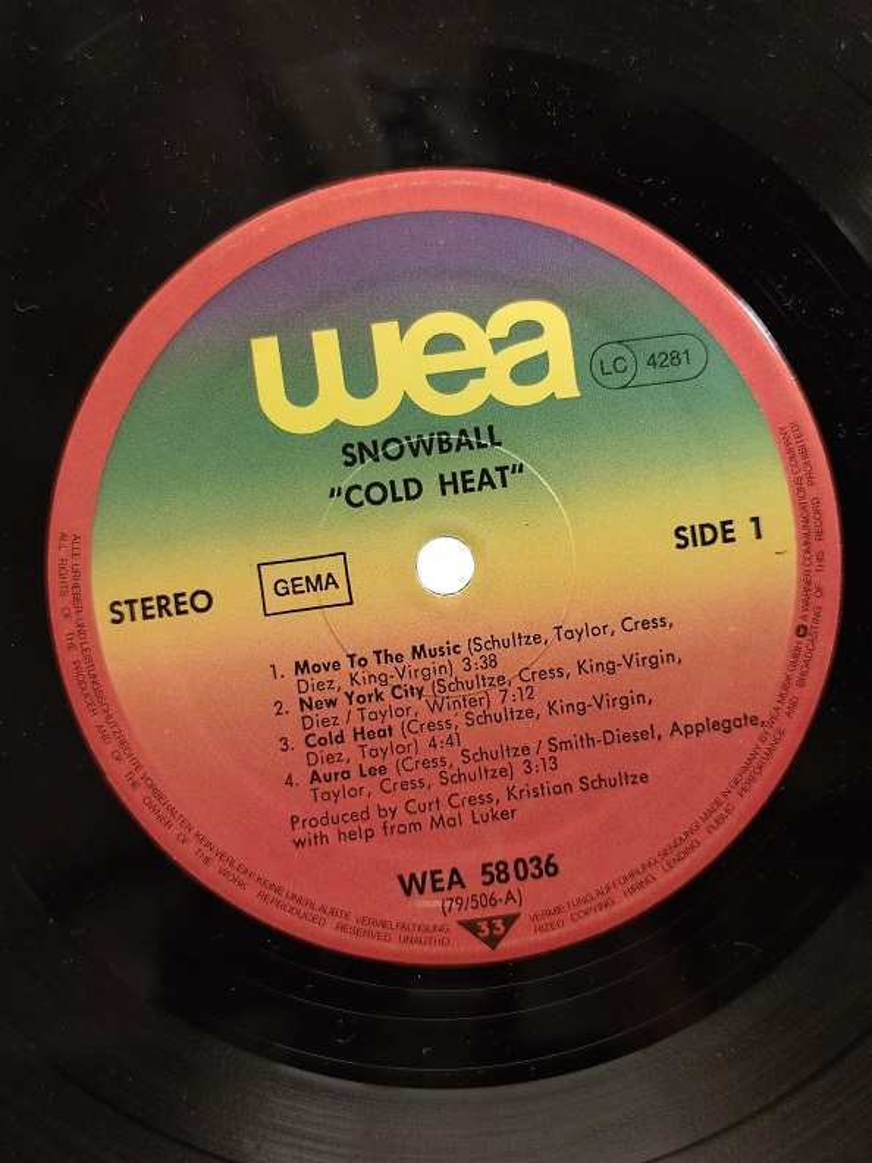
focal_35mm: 48
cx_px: 436
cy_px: 582
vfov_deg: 39.7
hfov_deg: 30.3
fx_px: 1612
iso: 732
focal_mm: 6.72
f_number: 1.69
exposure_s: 1/60
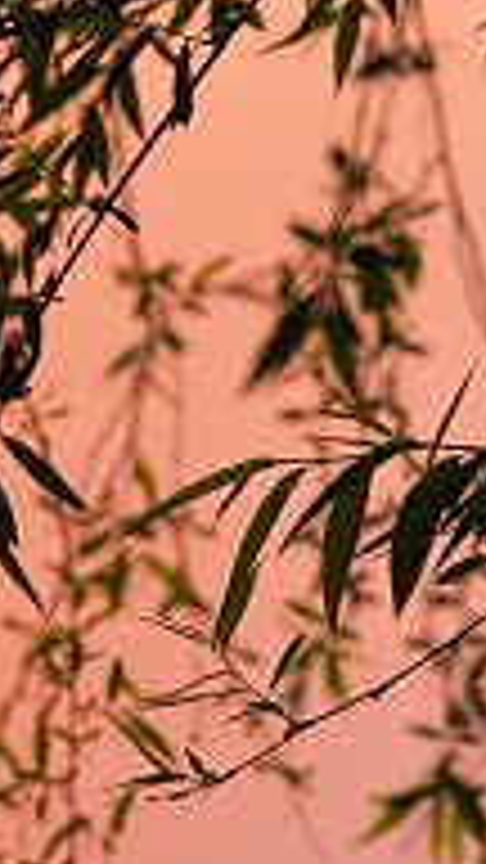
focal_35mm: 1243
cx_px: -562
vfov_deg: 1.7
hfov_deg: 1.0
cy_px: 855
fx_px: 28477
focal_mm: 380
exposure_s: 1/125
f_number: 11
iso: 100
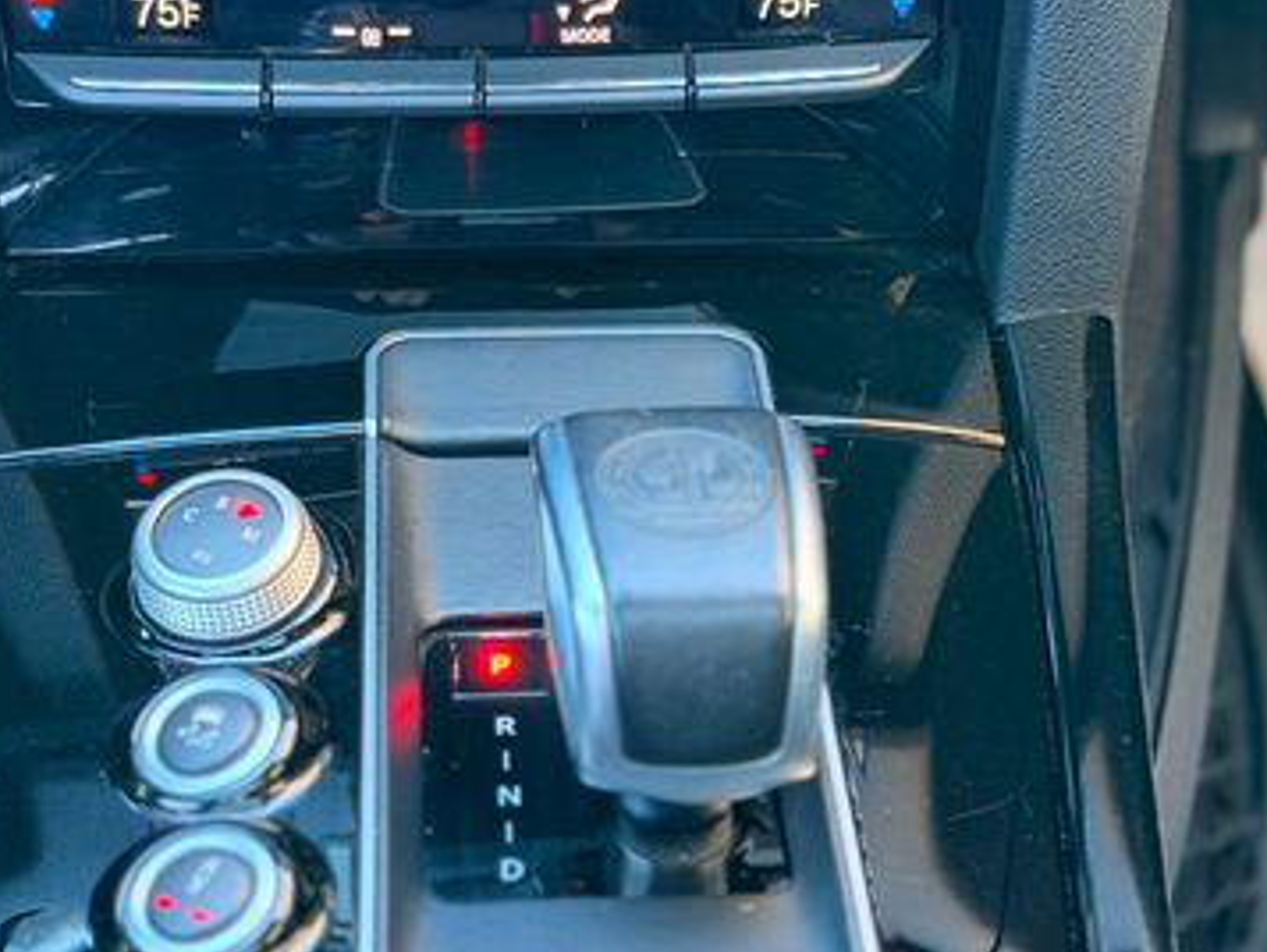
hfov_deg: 22.7
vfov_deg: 17.2
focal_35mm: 86
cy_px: 497
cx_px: 578
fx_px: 3149
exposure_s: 1/40
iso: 500
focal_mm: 6.76
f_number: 1.78
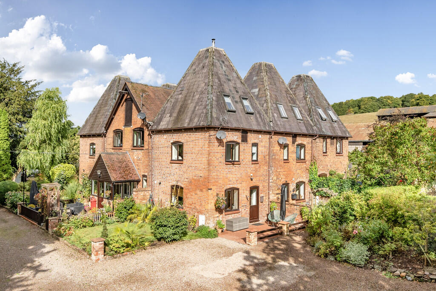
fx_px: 303
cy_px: 146
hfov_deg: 71.5
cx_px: 218
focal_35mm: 25
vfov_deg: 51.3
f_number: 8
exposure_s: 1/1250
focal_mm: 17
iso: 400
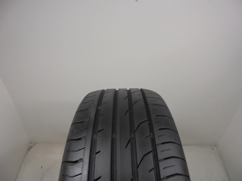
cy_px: 90
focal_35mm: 26
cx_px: 121
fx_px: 182
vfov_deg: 53.1
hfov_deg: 67.3
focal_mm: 4.6
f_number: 3.5
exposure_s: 1/30
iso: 100
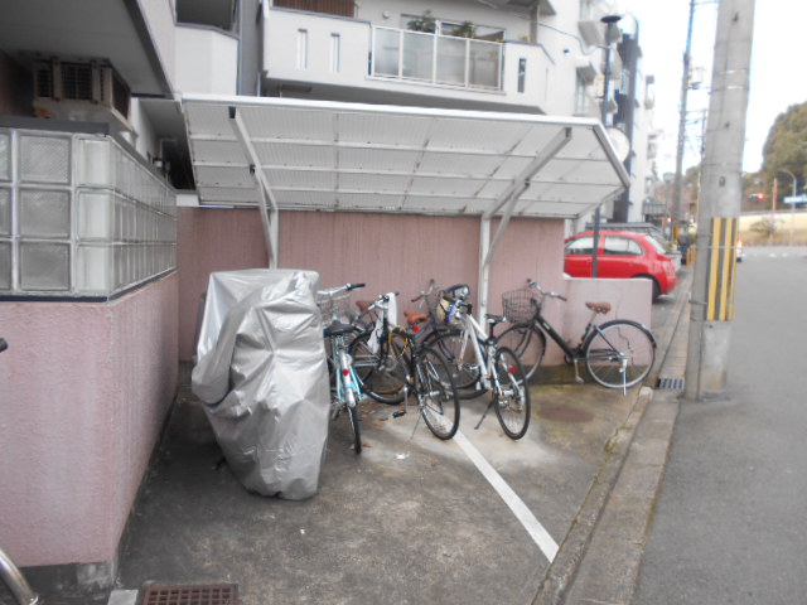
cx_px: 404
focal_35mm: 26
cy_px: 302
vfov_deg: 53.1
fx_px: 606
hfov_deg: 67.3
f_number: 3.2
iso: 80
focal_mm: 4.6
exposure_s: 1/30
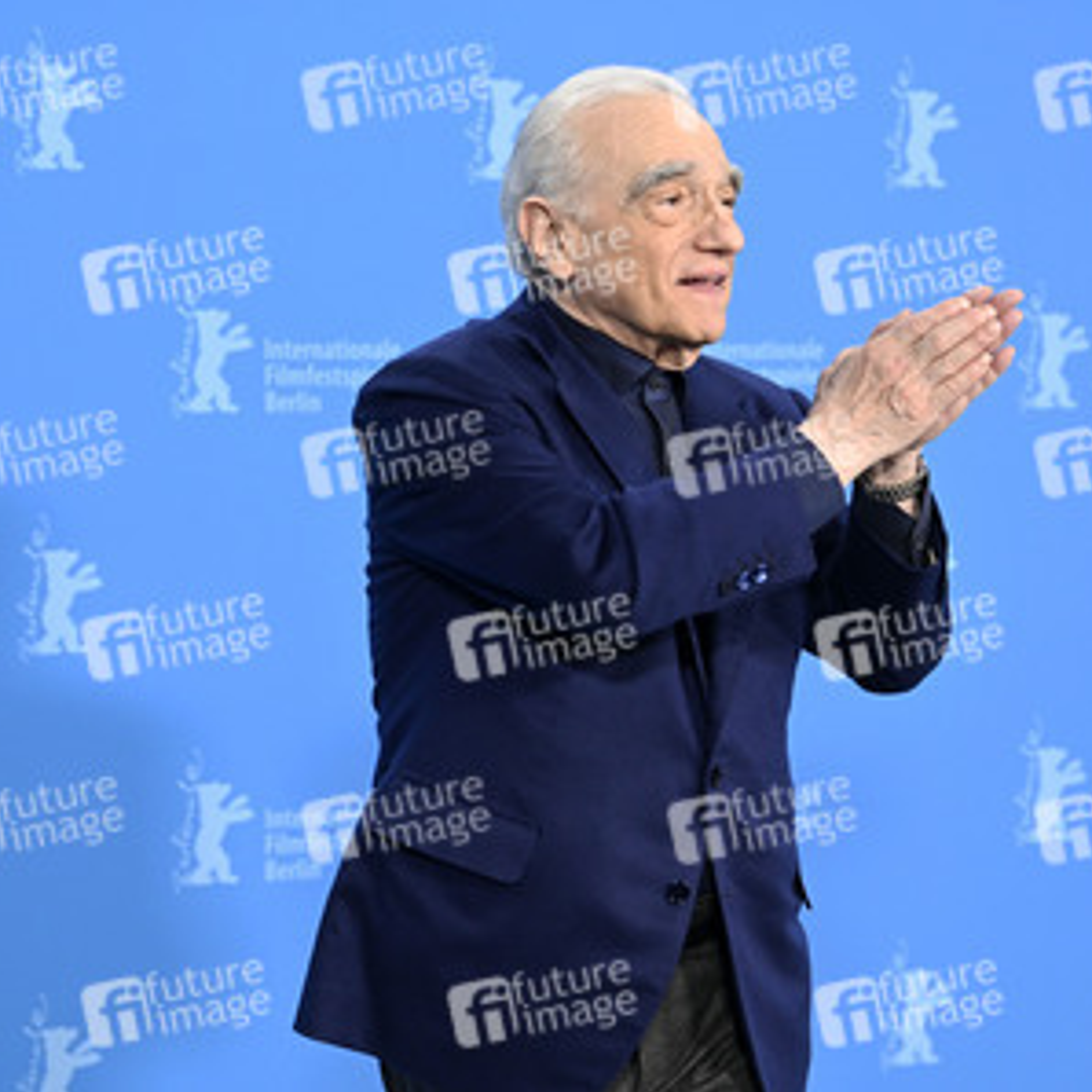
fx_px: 3212
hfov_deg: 19.3
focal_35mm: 90
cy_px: 546
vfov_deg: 19.3
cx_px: 445
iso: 3200
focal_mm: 70
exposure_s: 1/640
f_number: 4
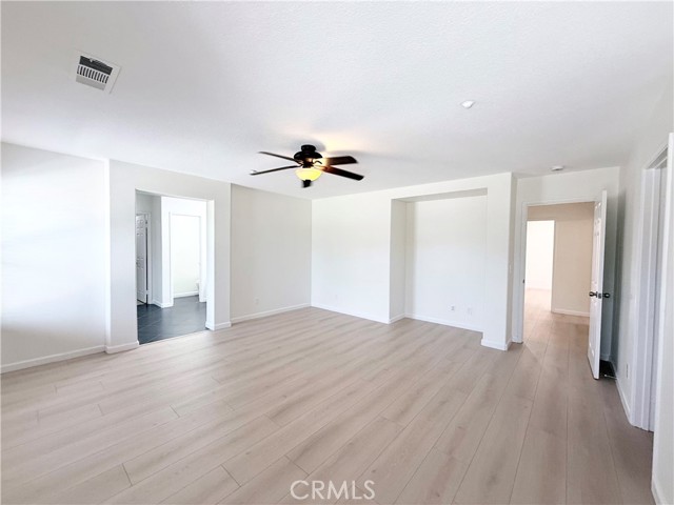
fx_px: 273
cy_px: 252
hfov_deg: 102.1
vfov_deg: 85.7
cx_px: 337
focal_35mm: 14
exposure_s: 1/120
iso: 160
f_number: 2.2
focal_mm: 2.22
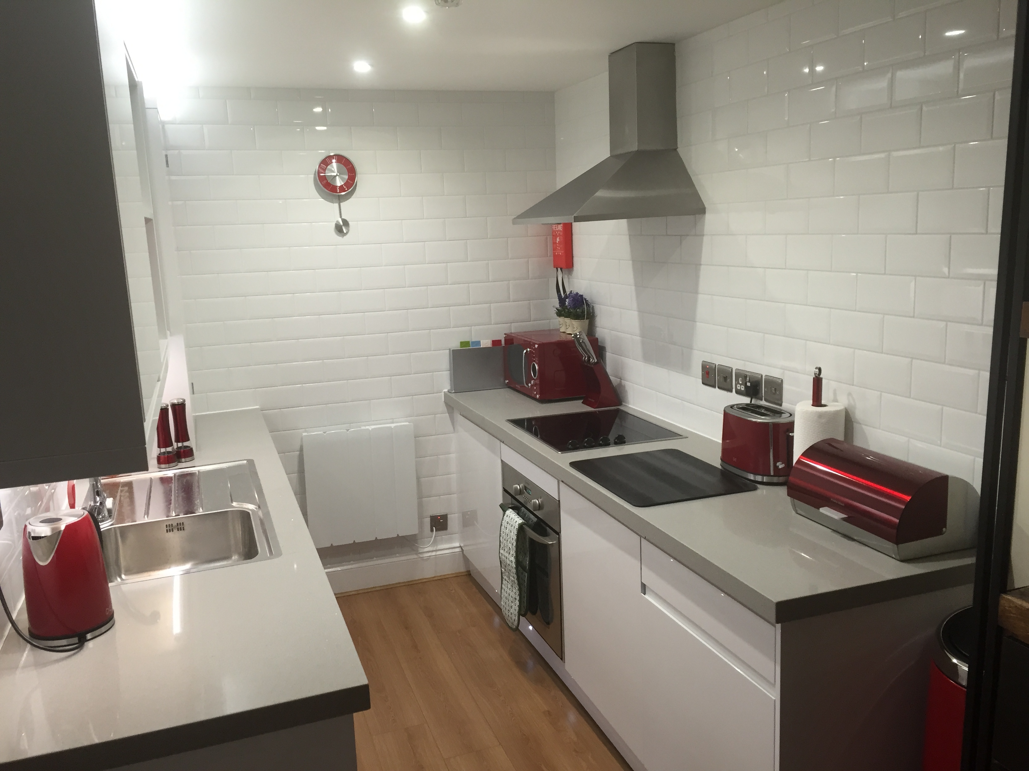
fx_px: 862
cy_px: 386
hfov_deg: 61.7
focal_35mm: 29
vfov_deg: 48.2
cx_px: 514
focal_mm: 4.15
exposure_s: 1/33
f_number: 2.2
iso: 100
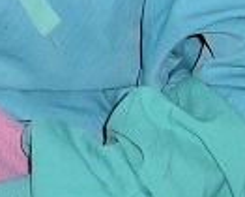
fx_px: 1473
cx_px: -113
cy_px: -296
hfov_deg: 9.3
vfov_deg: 7.1
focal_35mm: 203
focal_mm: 6.2
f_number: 2.8
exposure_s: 1/60
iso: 100
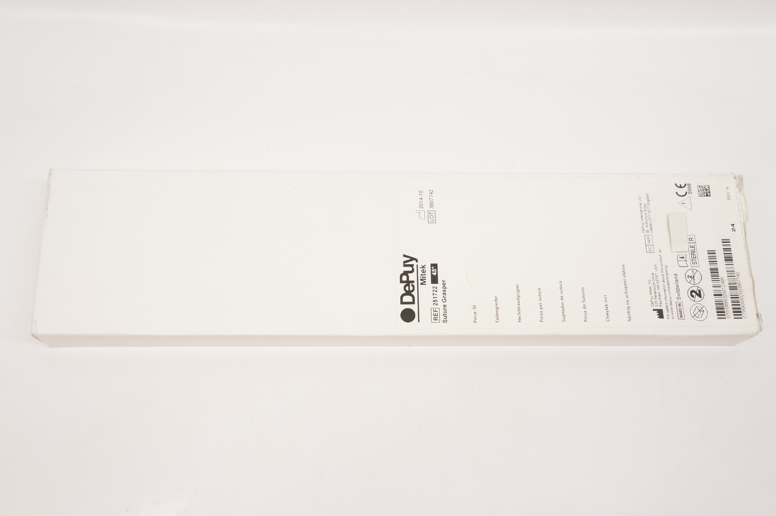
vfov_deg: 35.4
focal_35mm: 38
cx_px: 388
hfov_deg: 51.3
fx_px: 807
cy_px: 258
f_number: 7.1
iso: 800
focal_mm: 25
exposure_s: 1/100
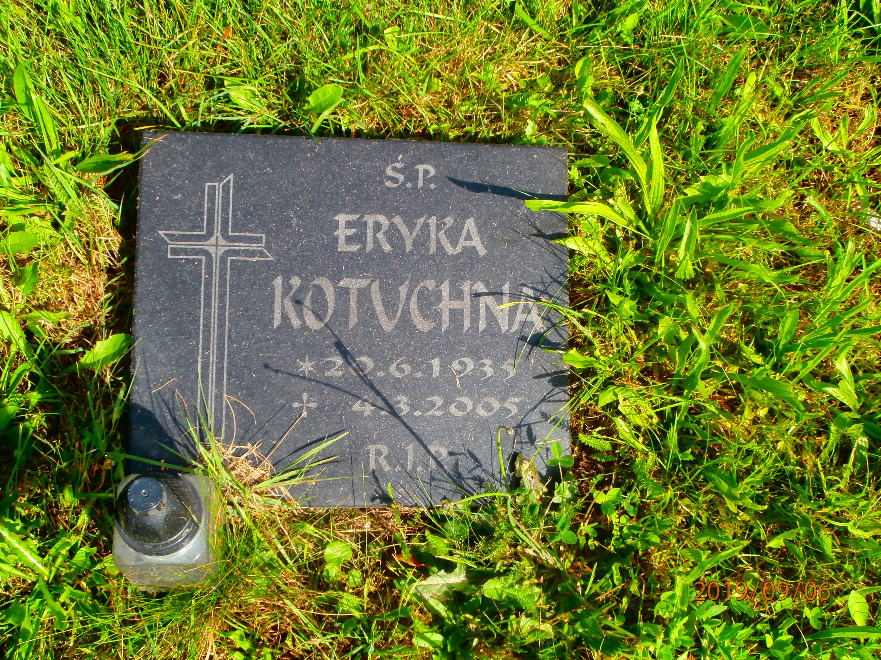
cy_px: 330
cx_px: 440
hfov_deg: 49.0
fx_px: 967
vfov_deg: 37.7
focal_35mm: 38
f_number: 3.9
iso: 100
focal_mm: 6.67
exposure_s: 1/320
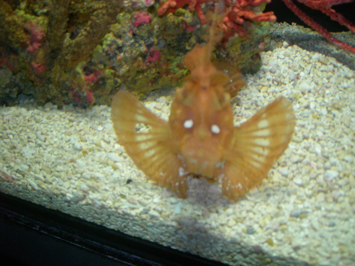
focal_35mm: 38
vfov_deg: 37.7
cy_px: 133
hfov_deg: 49.0
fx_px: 390
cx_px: 178
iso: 200
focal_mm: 7.8
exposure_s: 1/19.8
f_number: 2.8
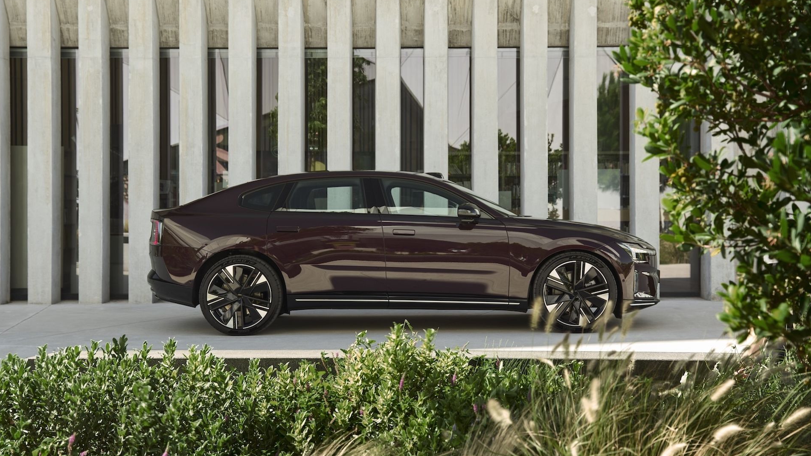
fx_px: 1183
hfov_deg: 37.9
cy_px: 239
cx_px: 404
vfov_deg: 21.8
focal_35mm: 55
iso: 50
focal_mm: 52
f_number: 4
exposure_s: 1/50
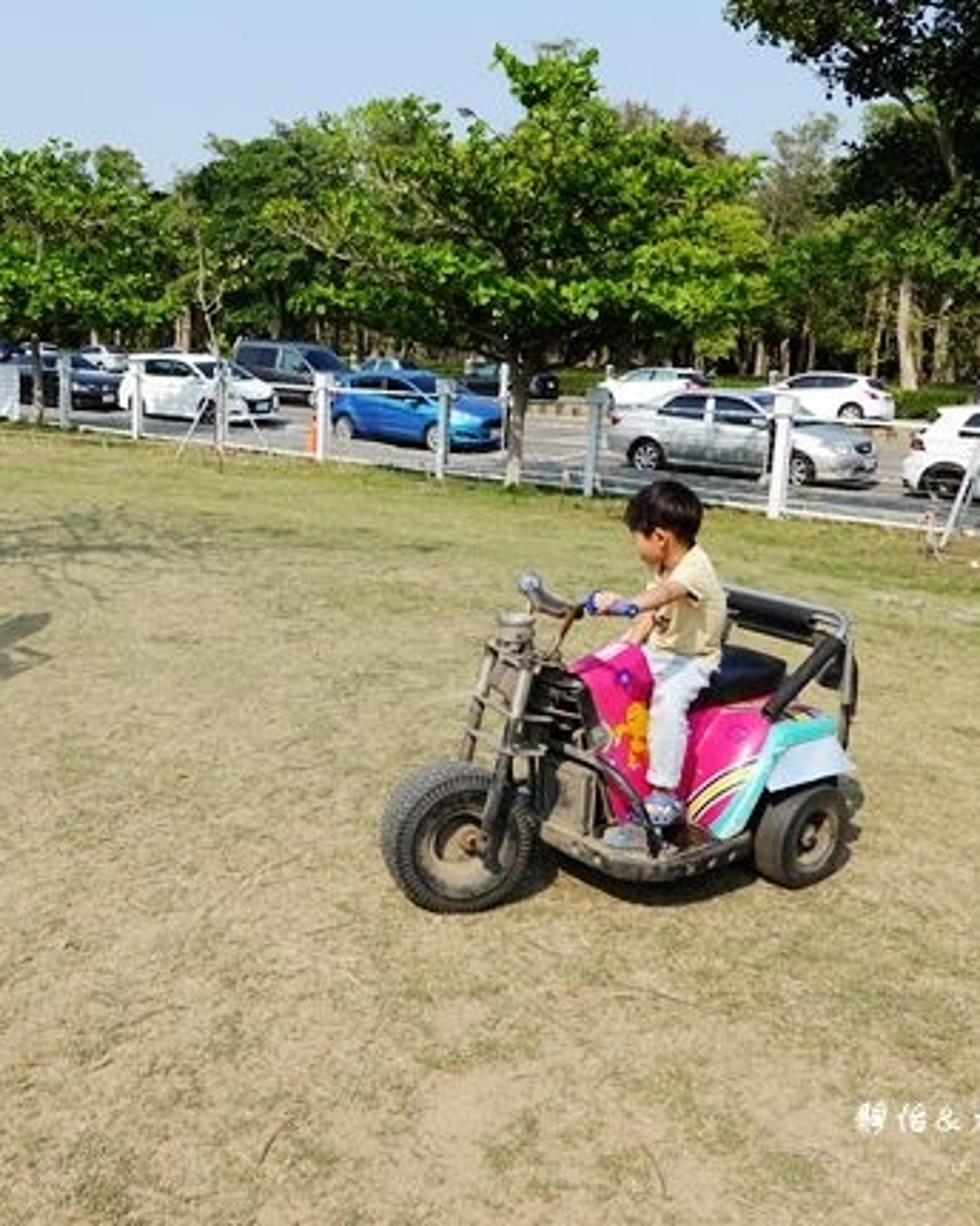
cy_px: 612
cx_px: 302
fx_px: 1233
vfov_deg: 52.8
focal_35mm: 34
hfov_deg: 42.6
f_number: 4
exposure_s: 1/1000
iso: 125
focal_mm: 9
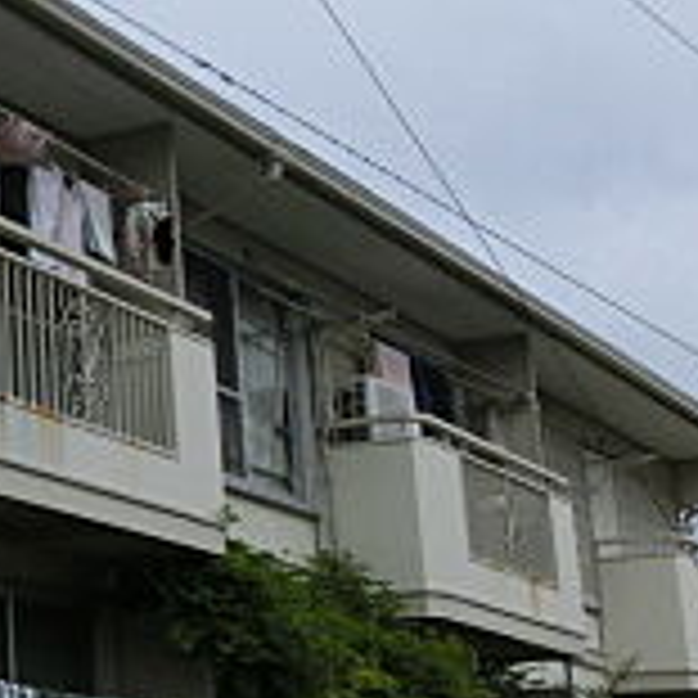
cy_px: 248
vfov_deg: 19.0
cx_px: -504
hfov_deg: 16.4
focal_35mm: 91
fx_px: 2076
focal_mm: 4.4
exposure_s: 1/250
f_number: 8
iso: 80
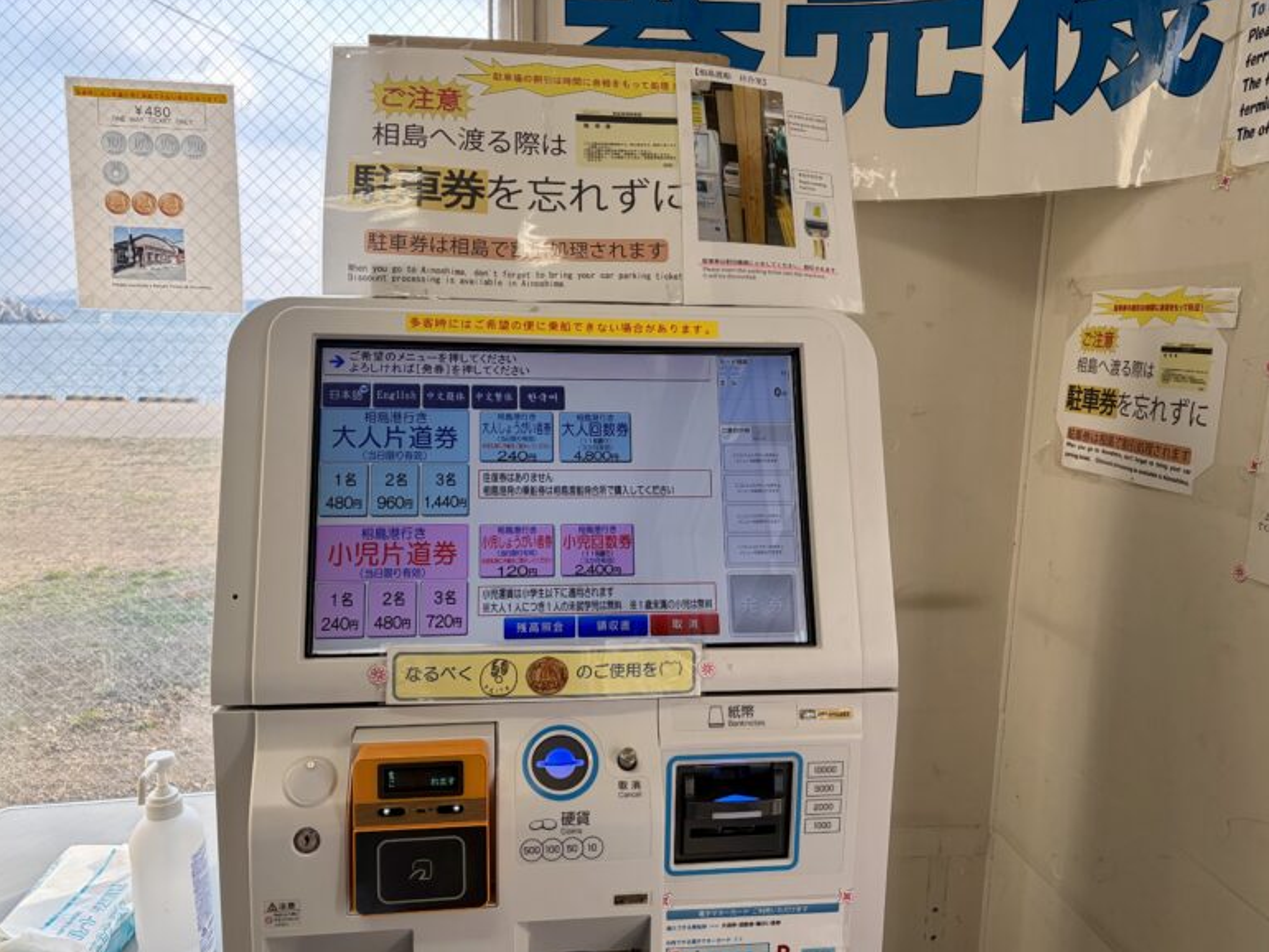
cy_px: 486
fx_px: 990
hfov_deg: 65.3
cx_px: 623
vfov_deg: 51.4
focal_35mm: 27
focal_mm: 5.96
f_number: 1.6
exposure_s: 1/399
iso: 80
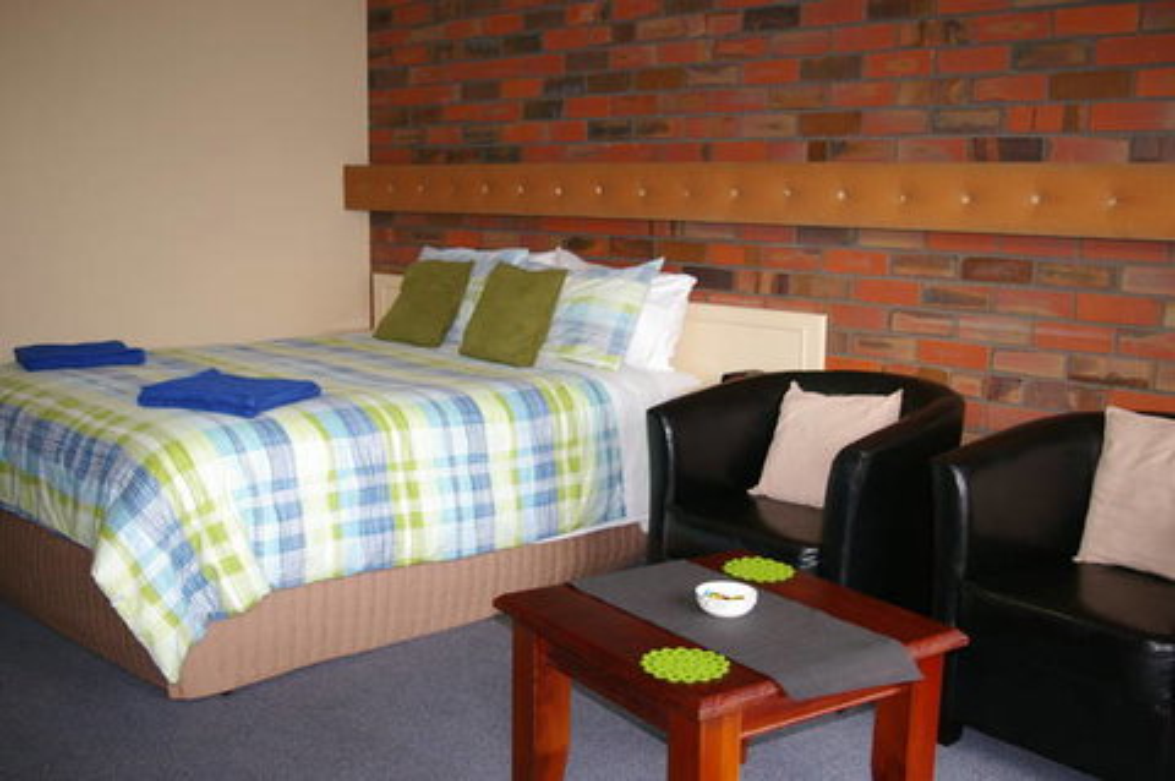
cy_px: 390
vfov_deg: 36.8
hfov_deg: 53.2
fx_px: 1174
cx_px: 588
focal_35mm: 36
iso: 200
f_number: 4
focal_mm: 24
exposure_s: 1/15
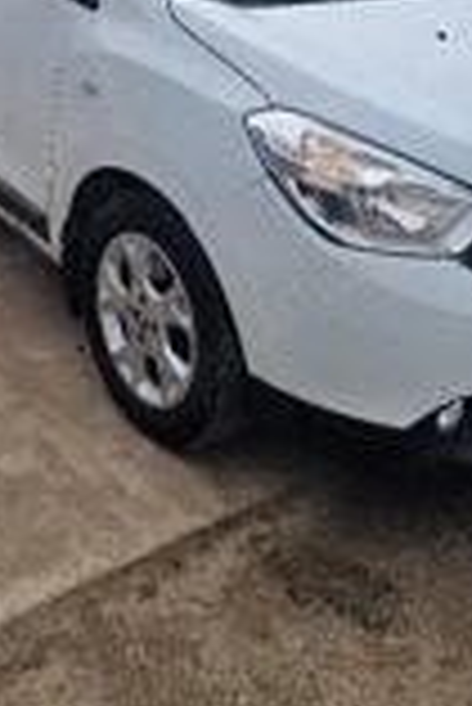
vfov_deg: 30.4
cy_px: -13
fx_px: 1197
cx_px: 67
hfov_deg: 21.9
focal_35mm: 61
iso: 50
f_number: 1.8
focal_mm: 6.4
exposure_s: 1/1667
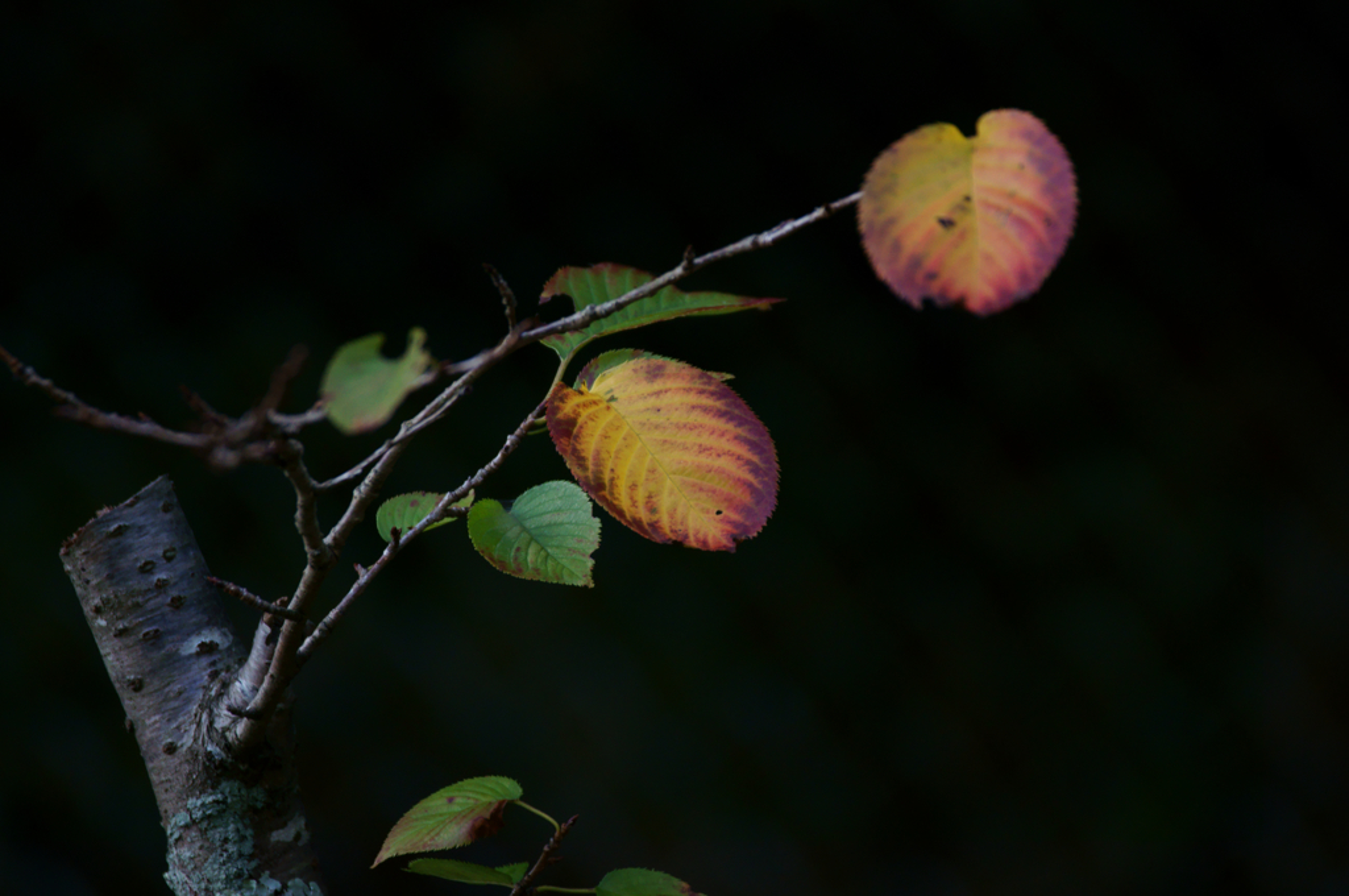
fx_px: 16841
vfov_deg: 3.0
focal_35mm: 450
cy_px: 448
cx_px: 674
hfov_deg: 4.6
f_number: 5.6
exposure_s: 1/500
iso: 640
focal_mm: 300
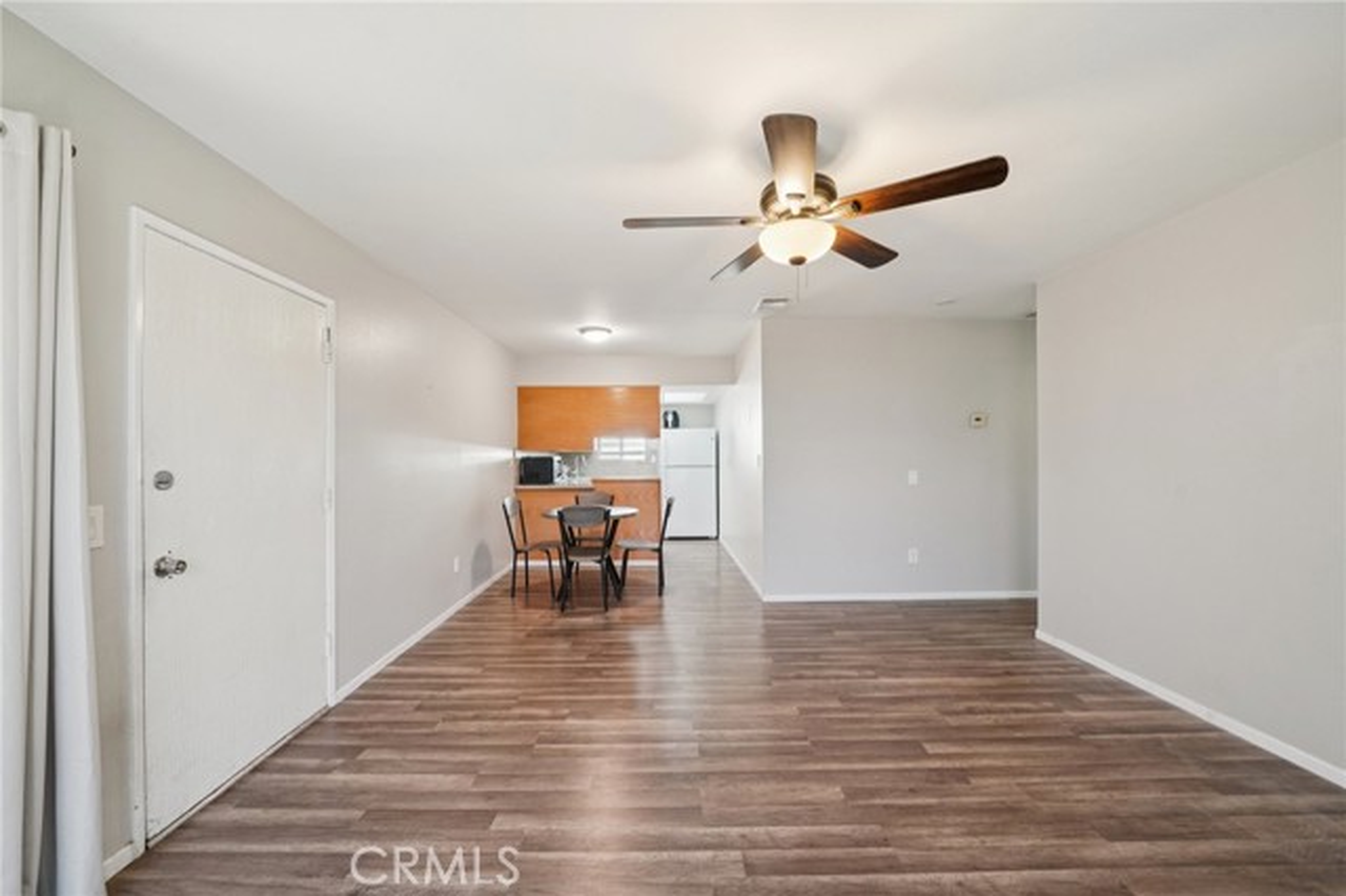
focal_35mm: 13
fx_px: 486
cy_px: 448
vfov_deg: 85.4
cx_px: 673
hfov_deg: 108.4
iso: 400
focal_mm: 13
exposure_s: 1/10
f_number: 8
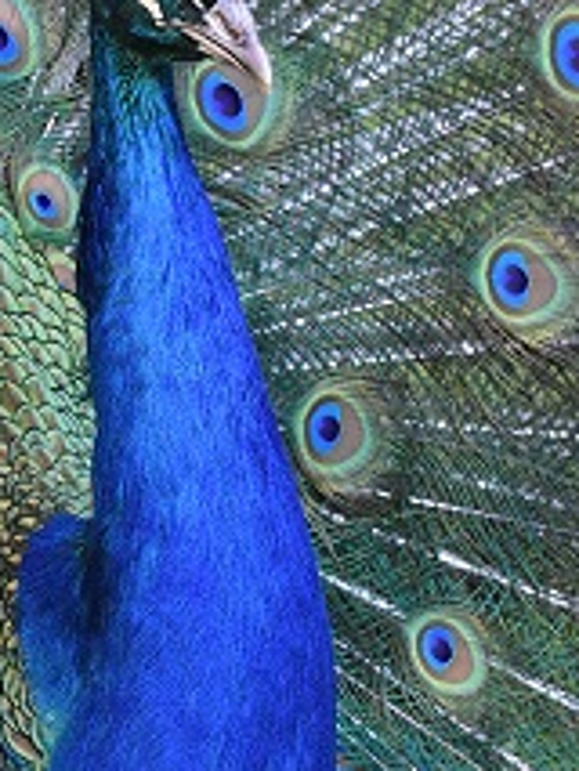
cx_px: 107
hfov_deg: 2.1
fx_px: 16019
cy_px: 259
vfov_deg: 2.8
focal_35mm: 719
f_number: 13
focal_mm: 240
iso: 2000
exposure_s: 1/125
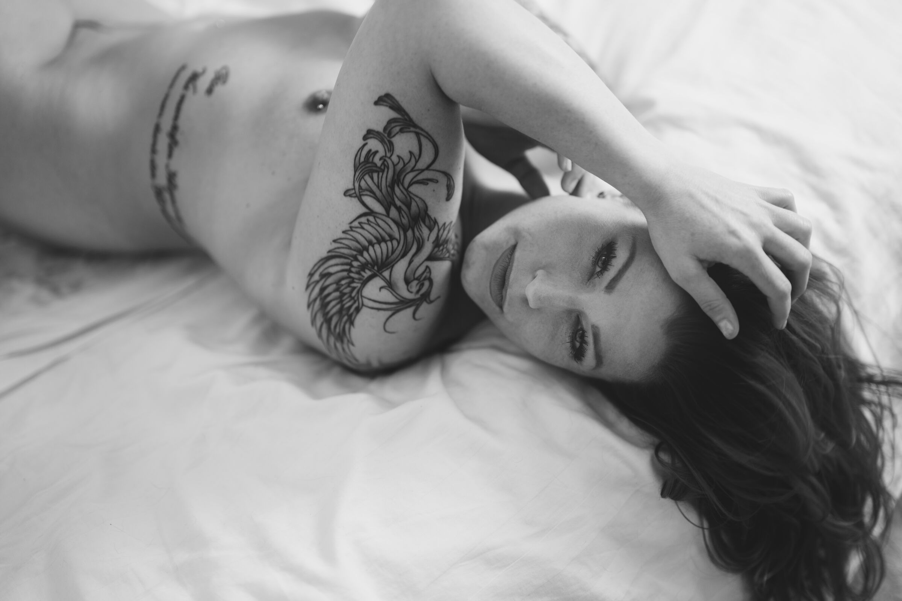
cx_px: 451
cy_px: 300
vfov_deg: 27.0
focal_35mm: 50
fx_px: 1253
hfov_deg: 39.6
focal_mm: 50
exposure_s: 1/160
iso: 180
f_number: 1.2
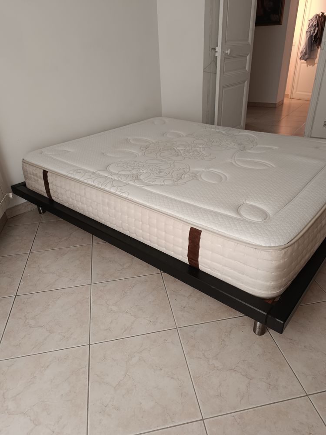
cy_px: 218
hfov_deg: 56.8
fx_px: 301
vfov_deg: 71.6
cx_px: 163
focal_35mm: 24
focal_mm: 6.14
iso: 1593
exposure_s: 1/25
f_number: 1.65
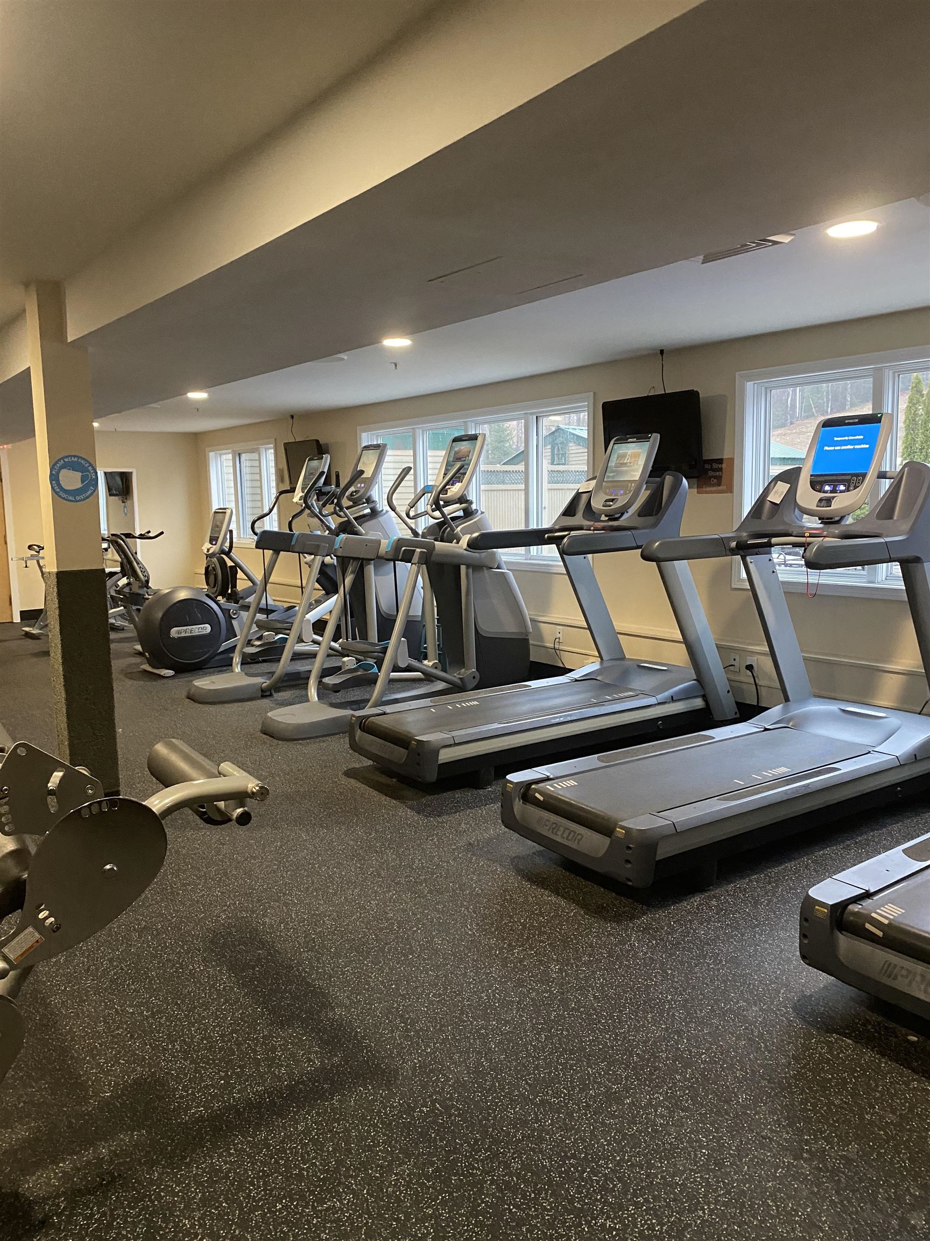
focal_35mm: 26
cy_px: 620
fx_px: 931
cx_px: 465
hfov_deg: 53.1
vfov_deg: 67.3
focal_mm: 4.25
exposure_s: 1/30
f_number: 1.8
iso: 500
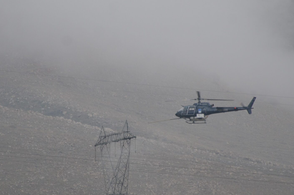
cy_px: 118
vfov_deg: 3.6
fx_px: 3097
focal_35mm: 380
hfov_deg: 5.4
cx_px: 140
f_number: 5.6
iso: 320
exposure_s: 1/500
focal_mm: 140
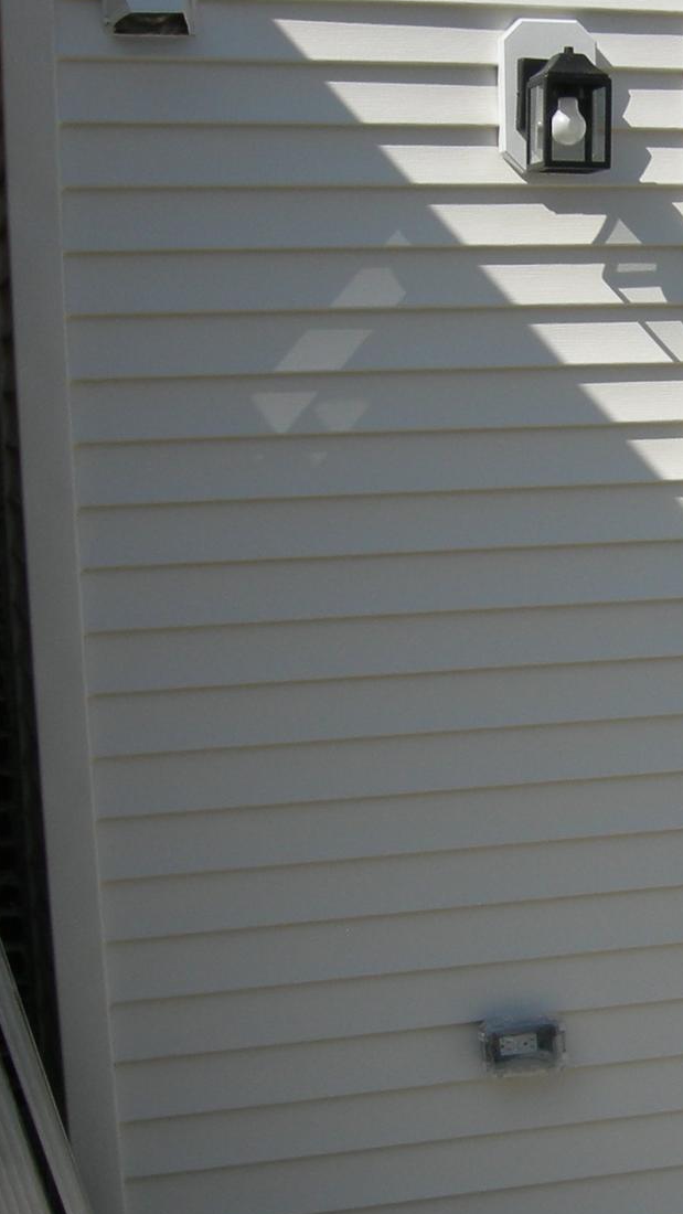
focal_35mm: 73
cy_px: 627
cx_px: 928
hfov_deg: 15.6
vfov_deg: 29.0
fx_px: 2350
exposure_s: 1/292
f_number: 6.8
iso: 64
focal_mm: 7.5
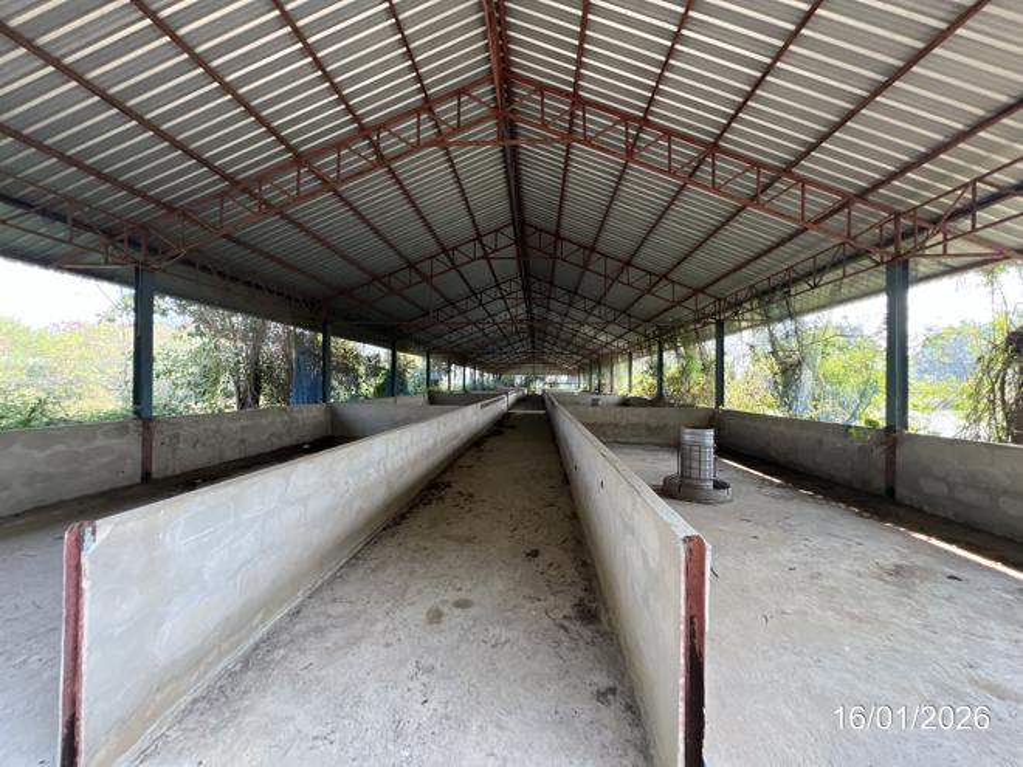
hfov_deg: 106.2
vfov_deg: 89.9
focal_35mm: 13
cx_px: 512
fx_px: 384
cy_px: 384
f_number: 1.8
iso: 80
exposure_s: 1/99
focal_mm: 1.57
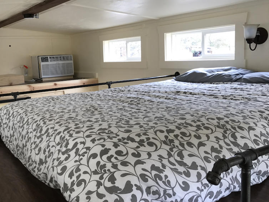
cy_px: 96
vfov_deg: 37.7
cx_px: 89
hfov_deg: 48.1
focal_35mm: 38
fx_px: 295
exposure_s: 1/60
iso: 32
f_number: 1.8
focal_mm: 3.99
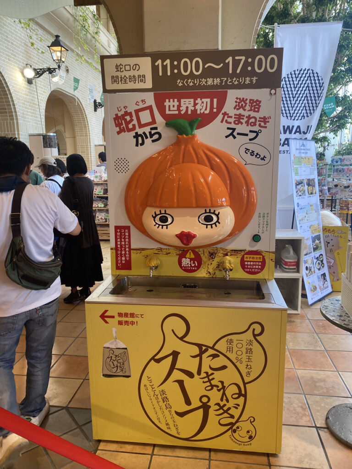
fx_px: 353
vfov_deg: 67.3
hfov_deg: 53.1
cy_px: 234
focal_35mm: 26
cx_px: 176
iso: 100
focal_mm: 4.25
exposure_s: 1/120
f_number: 1.8
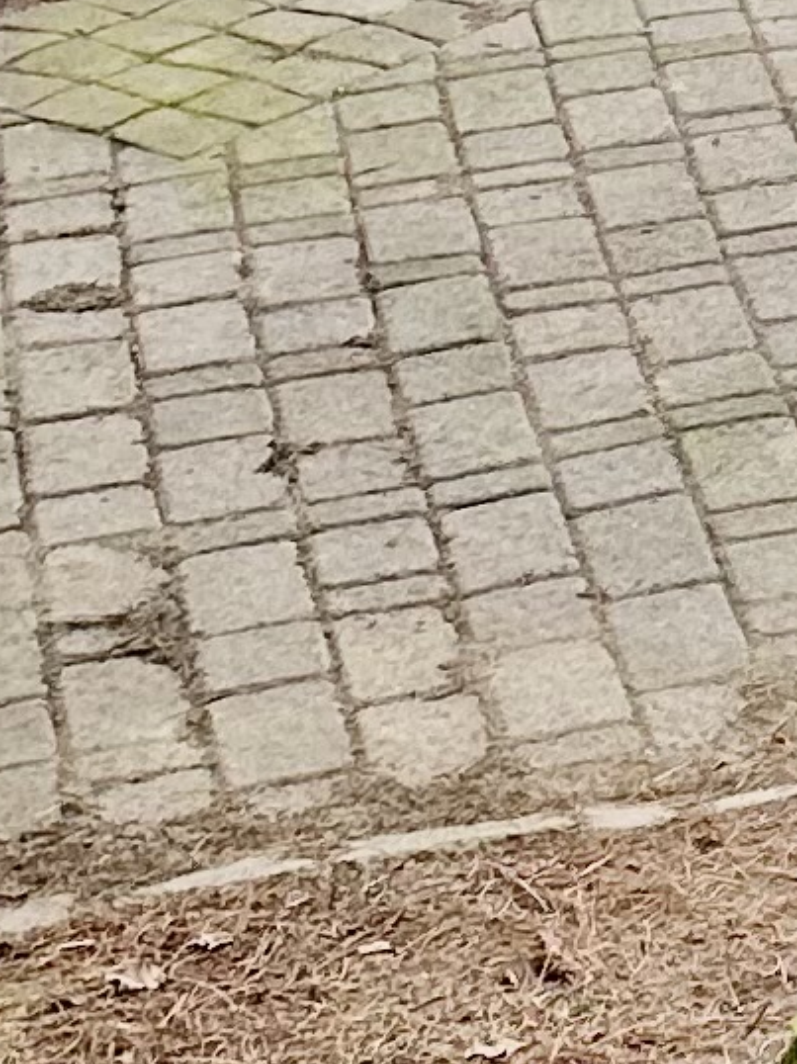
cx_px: 1918
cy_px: 0
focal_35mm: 180
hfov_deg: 7.7
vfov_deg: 10.9
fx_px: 5530
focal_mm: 6.86
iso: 100
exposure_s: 1/121
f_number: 1.78
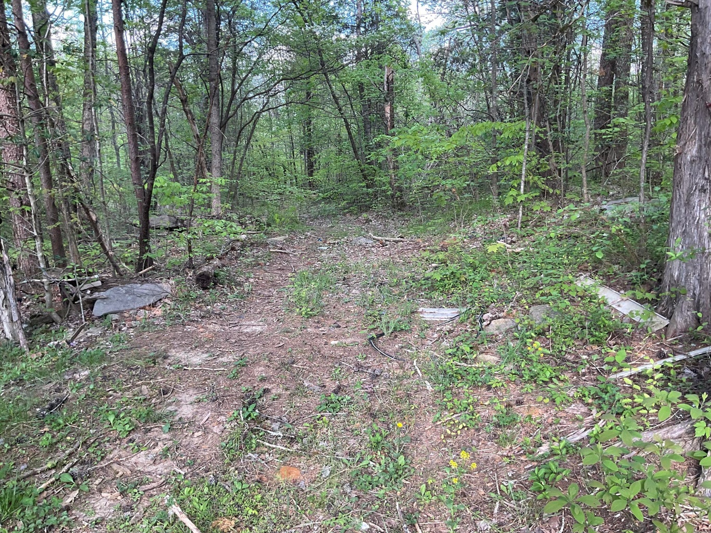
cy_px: 266
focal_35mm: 29
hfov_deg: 61.7
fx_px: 596
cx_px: 356
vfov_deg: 48.2
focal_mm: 3
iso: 32
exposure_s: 1/120
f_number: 1.8
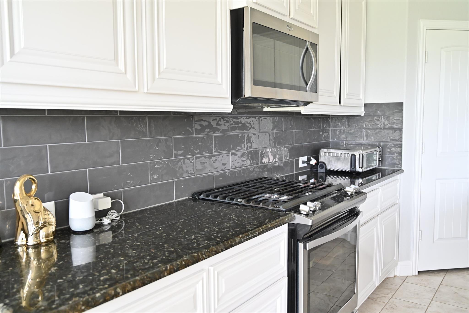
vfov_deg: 42.3
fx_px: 404
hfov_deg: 60.3
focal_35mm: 31
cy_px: 156
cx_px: 234
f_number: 4
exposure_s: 1/100
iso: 1800
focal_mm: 31
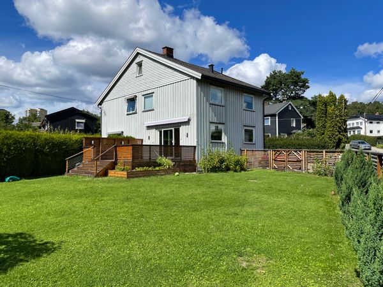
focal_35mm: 26
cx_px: 192
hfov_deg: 67.3
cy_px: 144
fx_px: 288
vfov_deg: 53.1
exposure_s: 1/4651
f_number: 1.6
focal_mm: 4.2
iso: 32
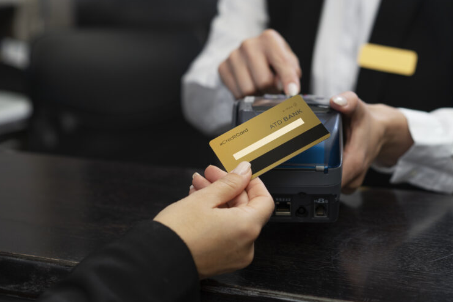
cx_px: 231
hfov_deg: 26.7
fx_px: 956
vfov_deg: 17.9
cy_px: 152
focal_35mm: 76
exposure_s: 1/125
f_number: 3.2
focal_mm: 55
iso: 250
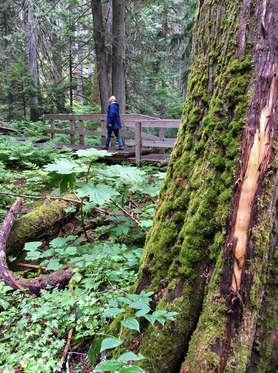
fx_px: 365
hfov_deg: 41.7
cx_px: 139
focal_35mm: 34
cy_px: 181
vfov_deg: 54.0
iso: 40
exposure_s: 1/24
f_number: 2.4
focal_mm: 3.3
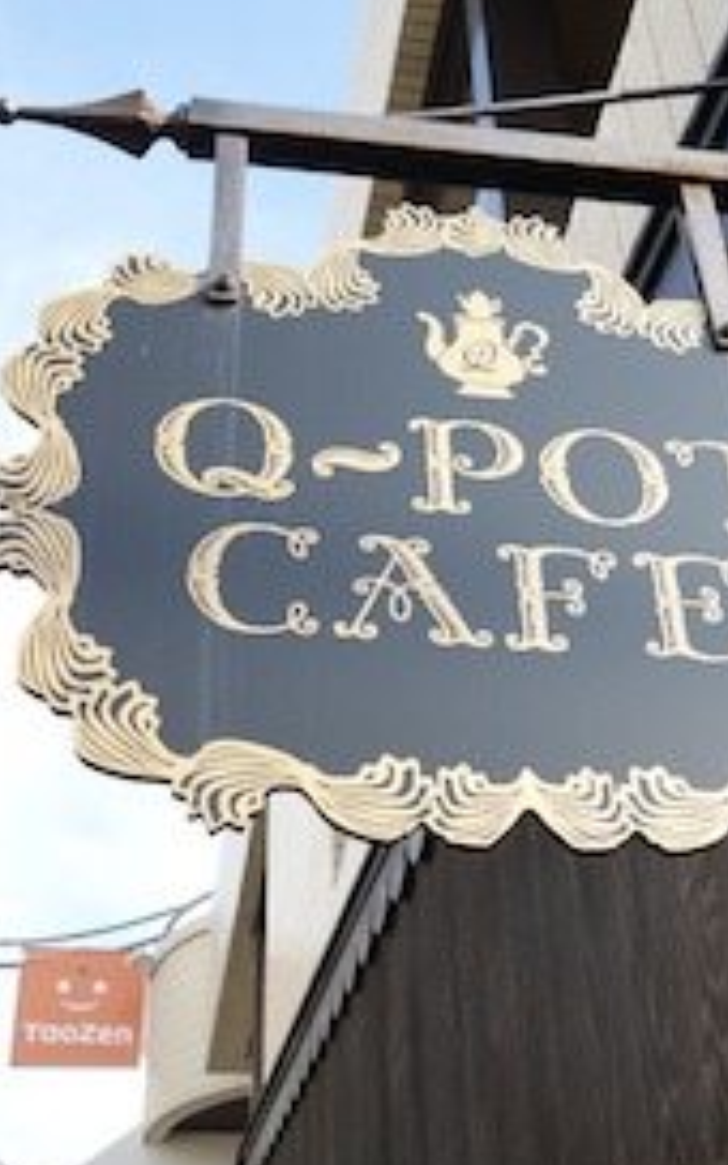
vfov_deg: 37.5
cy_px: 565
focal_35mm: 54
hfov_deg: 23.9
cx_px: 475
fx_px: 1714
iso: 125
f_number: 5.6
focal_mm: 11.75
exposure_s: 1/125
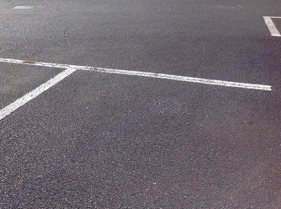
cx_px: 83
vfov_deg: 28.2
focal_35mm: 51
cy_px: 66
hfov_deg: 37.0
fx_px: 413
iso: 50
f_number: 2.4
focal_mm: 4.28
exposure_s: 1/1374
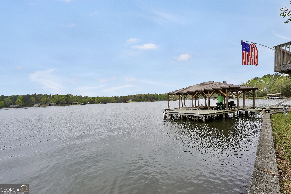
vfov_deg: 74.6
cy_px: 97
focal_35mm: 16
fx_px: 127
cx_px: 146
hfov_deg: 97.6
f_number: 9
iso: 100
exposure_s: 1/125
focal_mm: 10.5
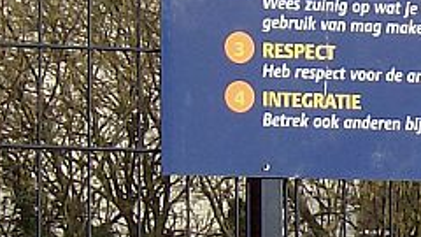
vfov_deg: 2.4
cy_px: 52
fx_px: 5593
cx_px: 821
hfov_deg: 4.3
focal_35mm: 501
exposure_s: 1/250
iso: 100
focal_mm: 18
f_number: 7.8
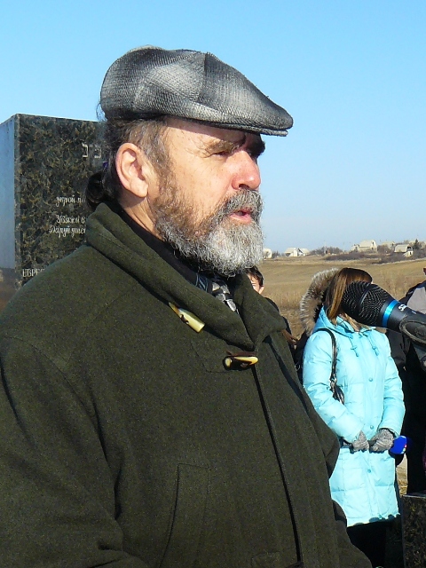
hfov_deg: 39.7
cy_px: 284
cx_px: 213
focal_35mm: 36
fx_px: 591
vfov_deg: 51.4
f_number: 5.6
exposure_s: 1/320
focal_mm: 6
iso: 100
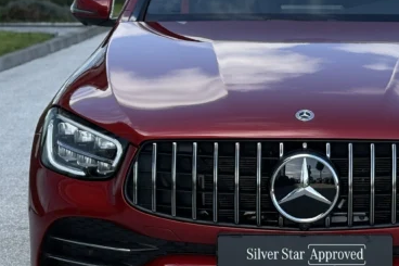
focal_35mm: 113
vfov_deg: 12.1
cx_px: 306
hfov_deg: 18.0
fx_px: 1252
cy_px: 142
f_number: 1.6
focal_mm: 5.96
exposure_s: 1/1241
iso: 50
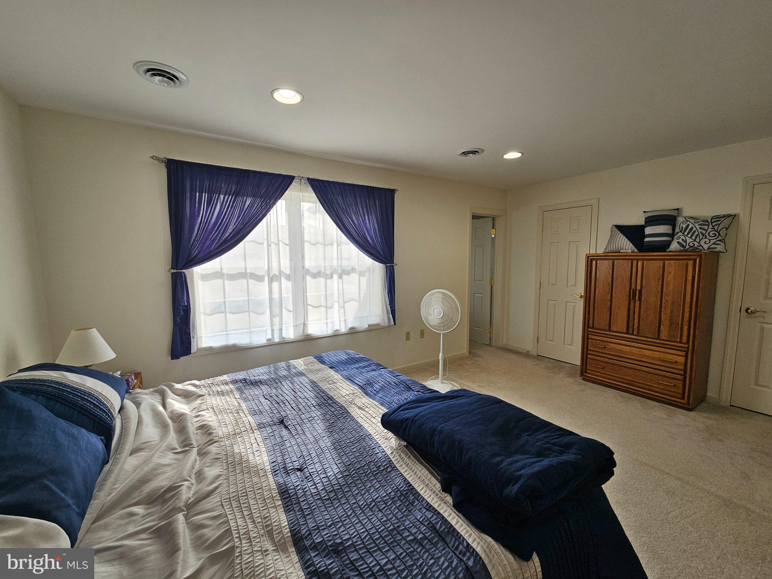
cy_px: 290
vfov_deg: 89.9
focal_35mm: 13
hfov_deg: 106.2
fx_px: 290
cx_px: 386
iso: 50
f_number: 2.2
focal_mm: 2.2
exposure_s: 1/120
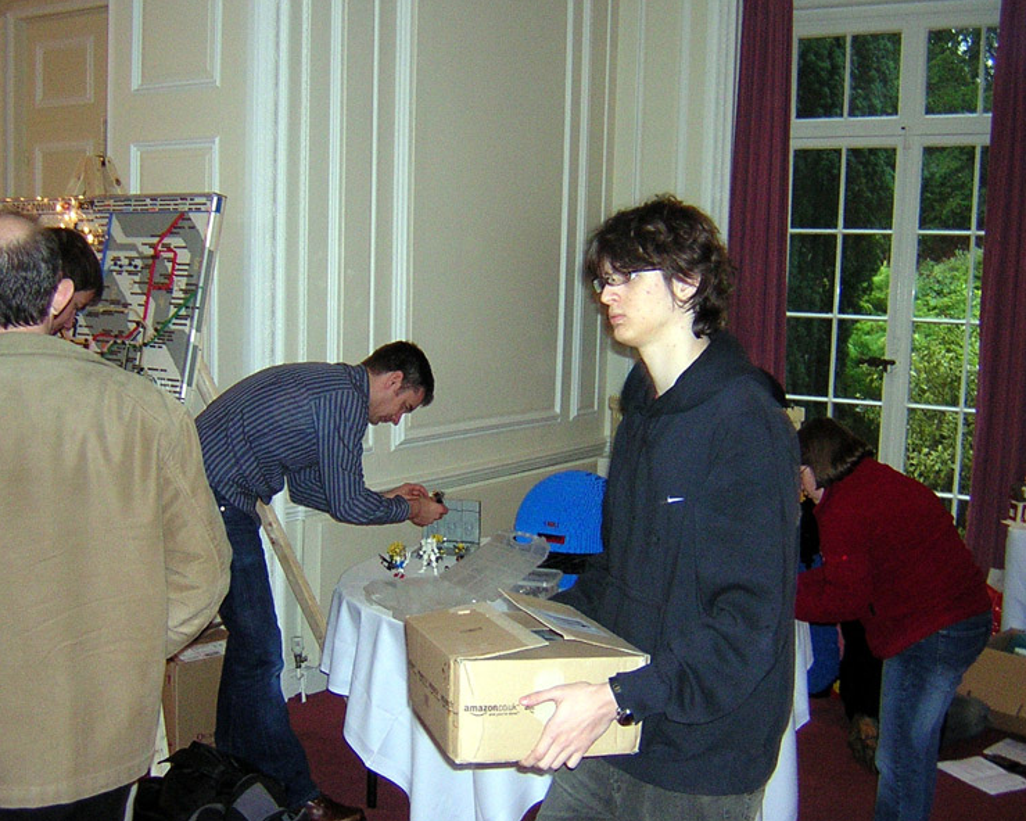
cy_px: 412
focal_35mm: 38
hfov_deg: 47.9
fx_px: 1154
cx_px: 509
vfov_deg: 39.2
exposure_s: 1/60.1
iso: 400
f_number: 2.6
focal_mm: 4.7
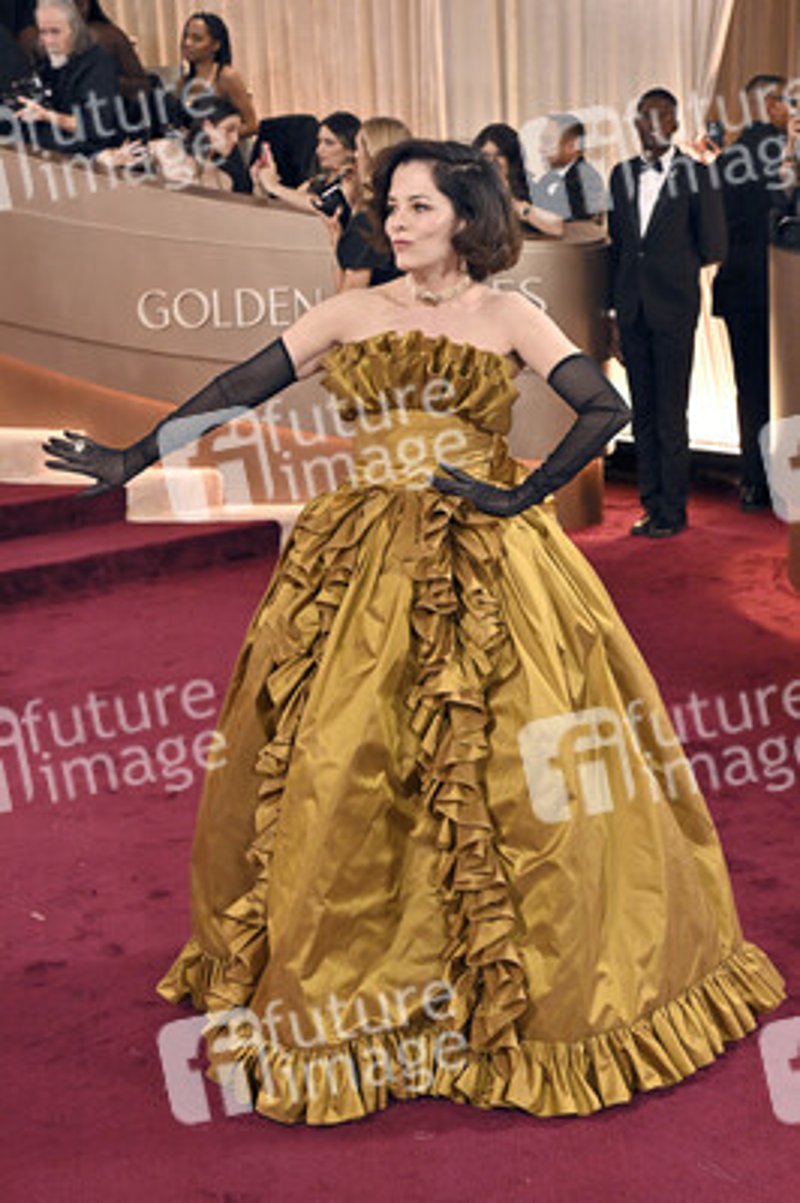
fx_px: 1836
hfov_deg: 24.6
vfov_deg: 36.3
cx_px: 400
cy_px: 602
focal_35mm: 55
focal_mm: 55
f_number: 5.6
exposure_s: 1/320
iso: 2500
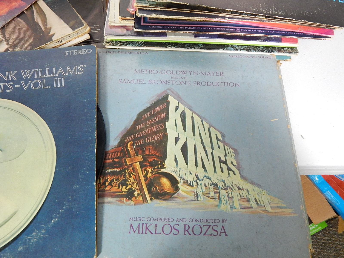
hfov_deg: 63.4
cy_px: 129
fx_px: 278
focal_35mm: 28
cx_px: 172
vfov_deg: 49.7
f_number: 3.2
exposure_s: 1/15
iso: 400
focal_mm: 5.1
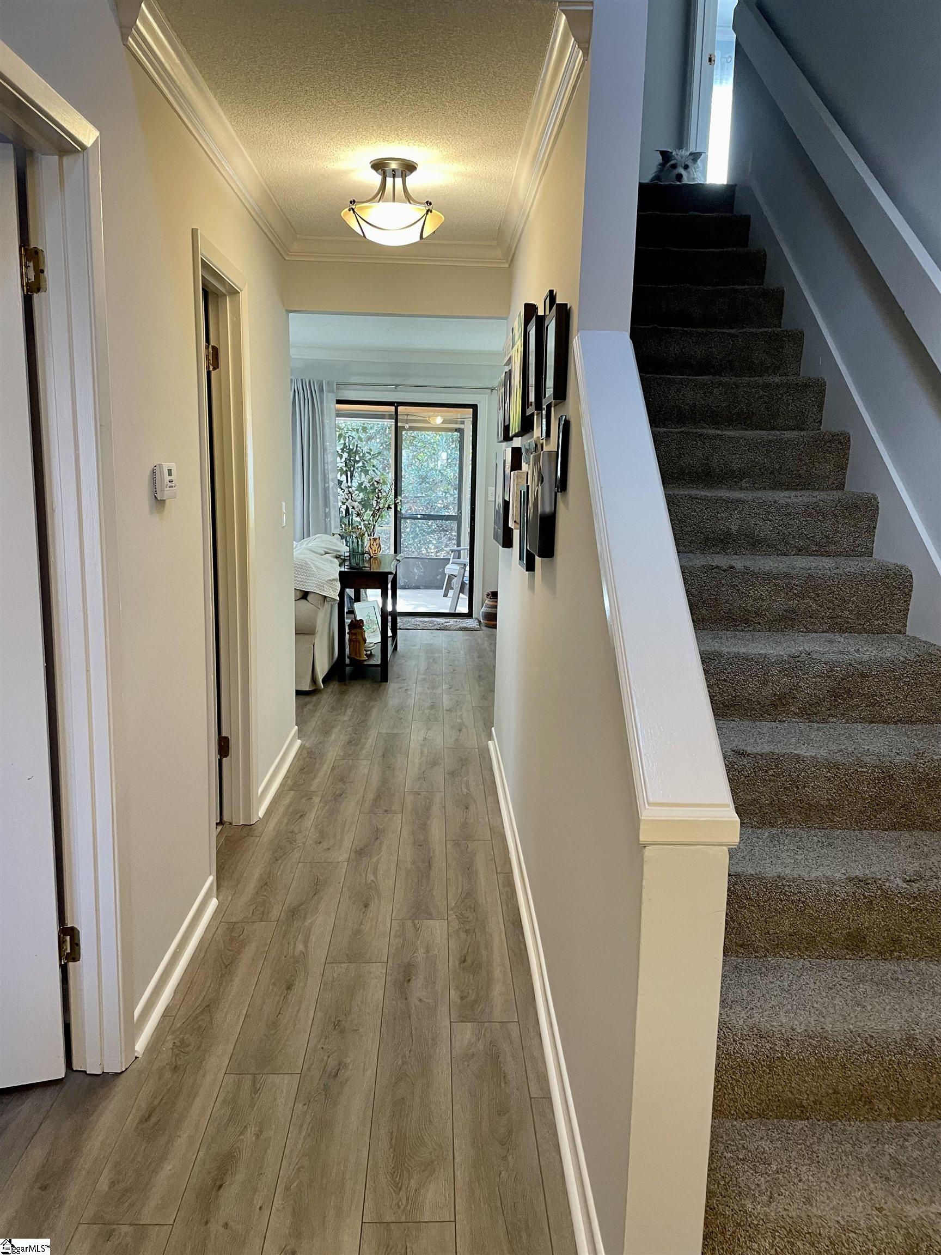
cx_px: 470
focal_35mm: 26
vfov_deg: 67.3
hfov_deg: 53.1
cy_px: 628
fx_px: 942
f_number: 1.6
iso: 160
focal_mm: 4.2
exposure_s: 1/60
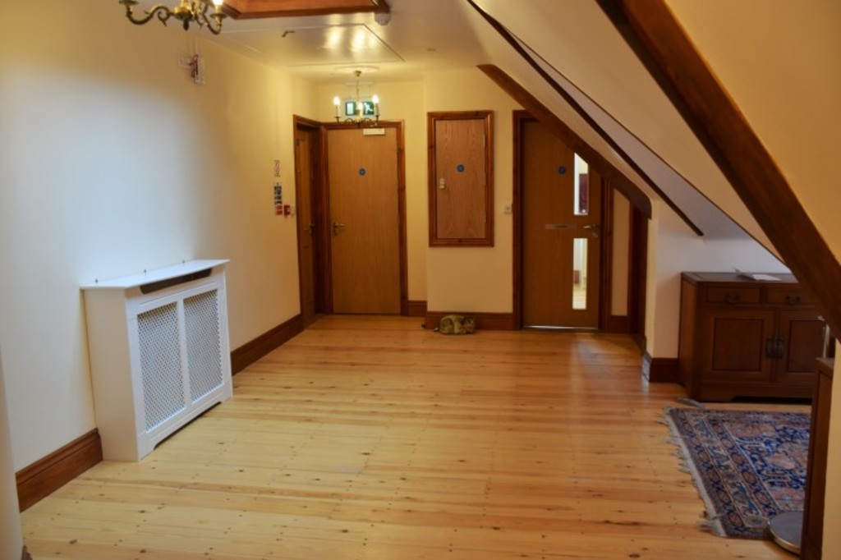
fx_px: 701
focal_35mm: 30
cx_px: 420
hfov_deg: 61.9
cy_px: 280
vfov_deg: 43.6
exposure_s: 1/60
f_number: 4
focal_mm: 20
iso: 400
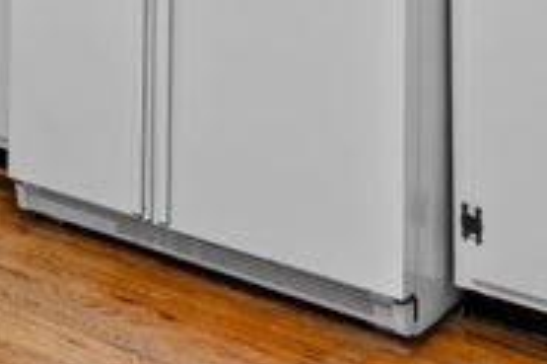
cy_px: -317
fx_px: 1260
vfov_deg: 14.3
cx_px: -532
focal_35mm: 83
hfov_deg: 17.7
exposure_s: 1/30
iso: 250
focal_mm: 16
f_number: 4
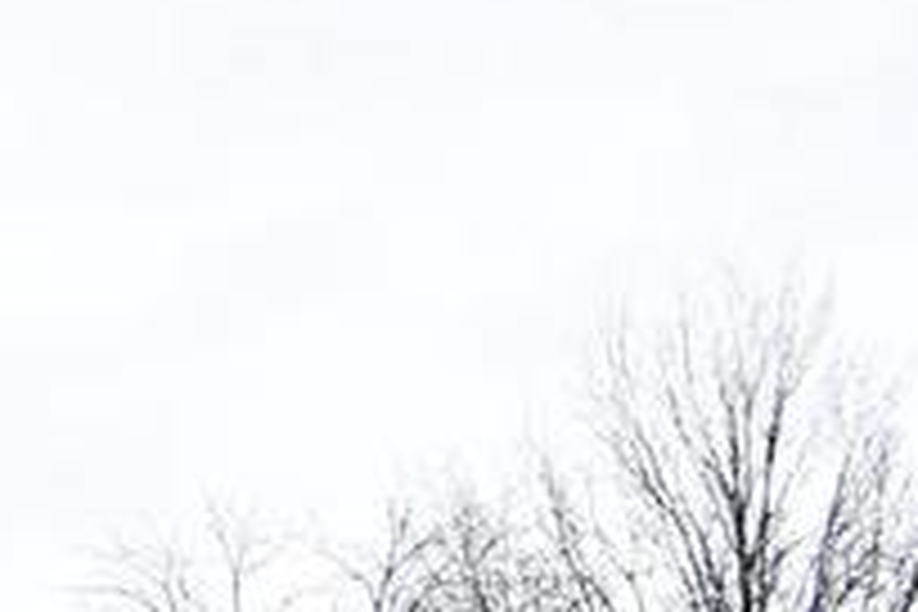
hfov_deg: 11.9
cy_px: 1192
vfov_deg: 9.6
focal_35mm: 134
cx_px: -1390
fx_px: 3417
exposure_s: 1/1250
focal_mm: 13
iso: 1000
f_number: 4.5
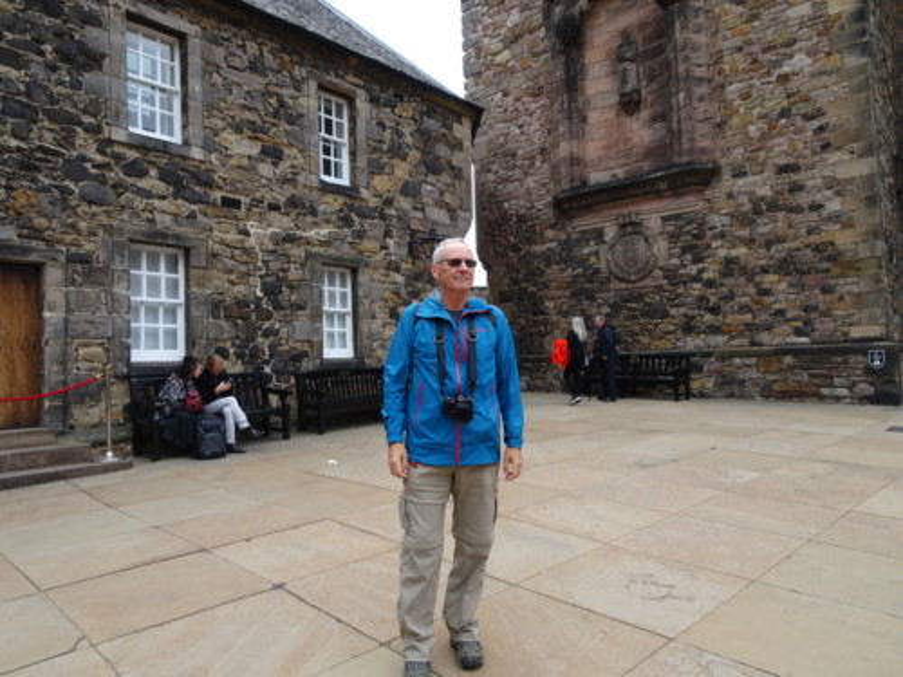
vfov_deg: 56.8
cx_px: 452
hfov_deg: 71.6
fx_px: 626
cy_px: 338
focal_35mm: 24
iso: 80
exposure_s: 1/160
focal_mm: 4.1
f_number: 3.5
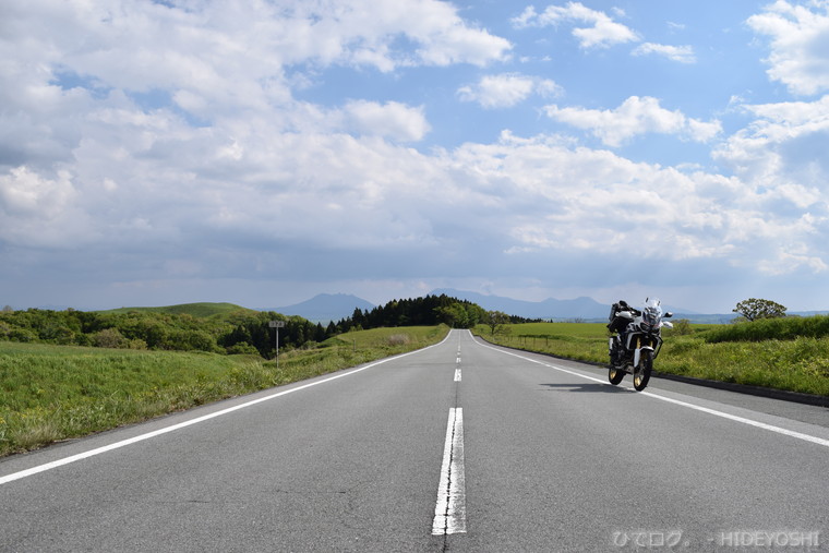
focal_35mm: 27
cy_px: 276
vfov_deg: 47.9
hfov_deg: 67.4
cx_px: 414
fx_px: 622
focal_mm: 18
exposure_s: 1/400
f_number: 8
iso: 100
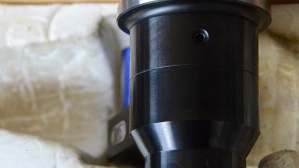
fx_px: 1292
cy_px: 78
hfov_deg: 13.2
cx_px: 153
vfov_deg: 7.4
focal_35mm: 163
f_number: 5
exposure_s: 1/160
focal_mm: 70
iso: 6400
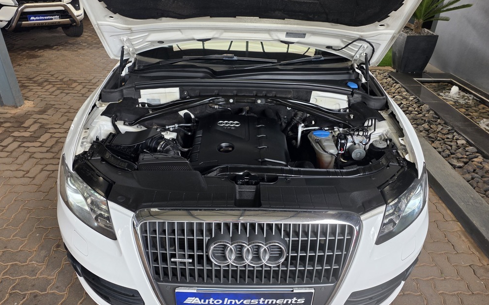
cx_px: 240
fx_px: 333
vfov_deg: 49.3
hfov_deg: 72.5
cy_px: 147
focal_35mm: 25
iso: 32
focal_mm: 6.25
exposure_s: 1/100
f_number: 1.7
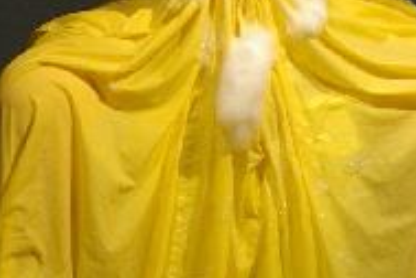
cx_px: 293
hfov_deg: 7.2
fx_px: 3306
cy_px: 8
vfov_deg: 4.8
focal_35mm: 286
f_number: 3.5
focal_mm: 45
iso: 400
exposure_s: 1/90
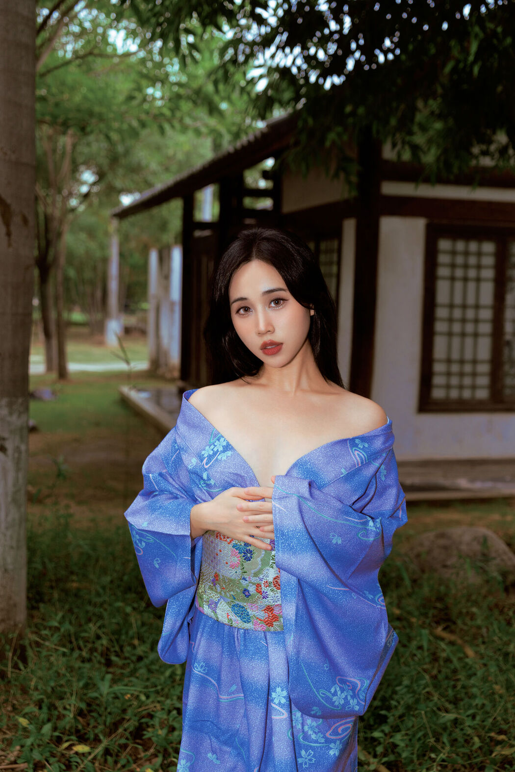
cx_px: 258
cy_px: 386
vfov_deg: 44.5
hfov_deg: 30.5
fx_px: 944
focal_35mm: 44
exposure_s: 1/125
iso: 200
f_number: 4
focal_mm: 44
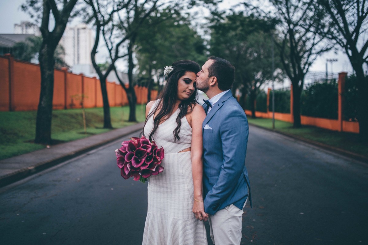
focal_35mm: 35
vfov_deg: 37.9
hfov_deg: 54.4
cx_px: 184
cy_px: 122
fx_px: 358
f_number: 1.4
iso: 100
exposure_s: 1/1000
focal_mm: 35
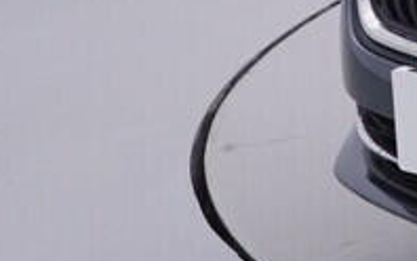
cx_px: 1350
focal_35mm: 167
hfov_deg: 9.3
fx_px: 1896
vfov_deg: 7.5
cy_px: -280
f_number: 5
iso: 200
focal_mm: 15
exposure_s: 1/80
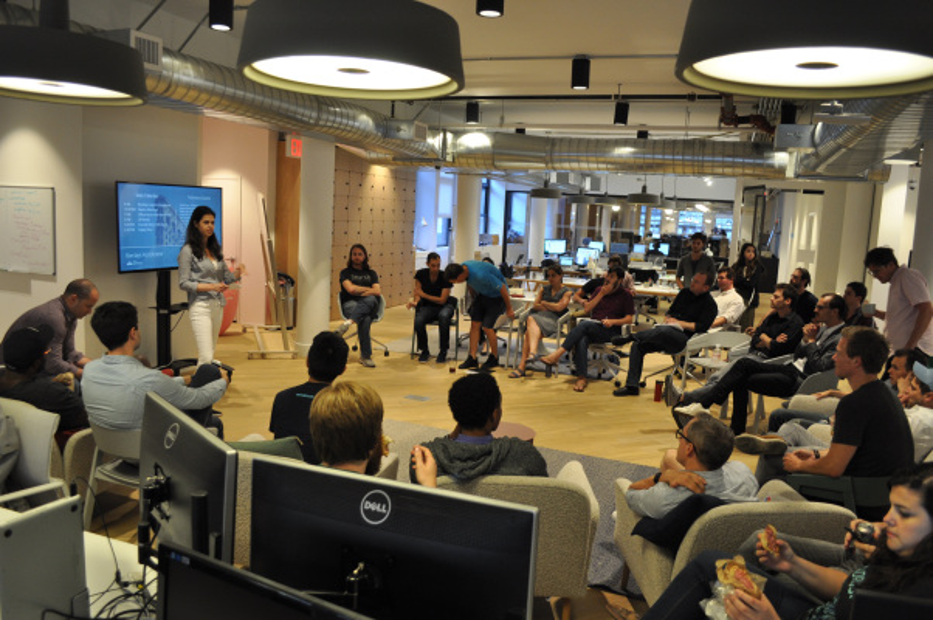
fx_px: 699
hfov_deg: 67.4
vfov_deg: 47.8
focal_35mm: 27
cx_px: 466
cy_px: 310
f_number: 4
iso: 560
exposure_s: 1/60
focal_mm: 18
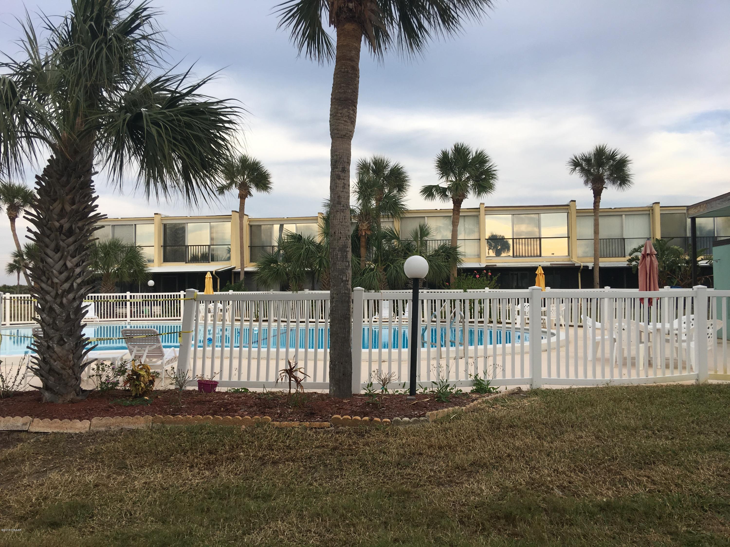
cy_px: 274
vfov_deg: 48.2
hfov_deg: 61.7
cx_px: 365
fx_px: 612
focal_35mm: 29
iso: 25
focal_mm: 4.15
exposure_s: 1/444
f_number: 2.2
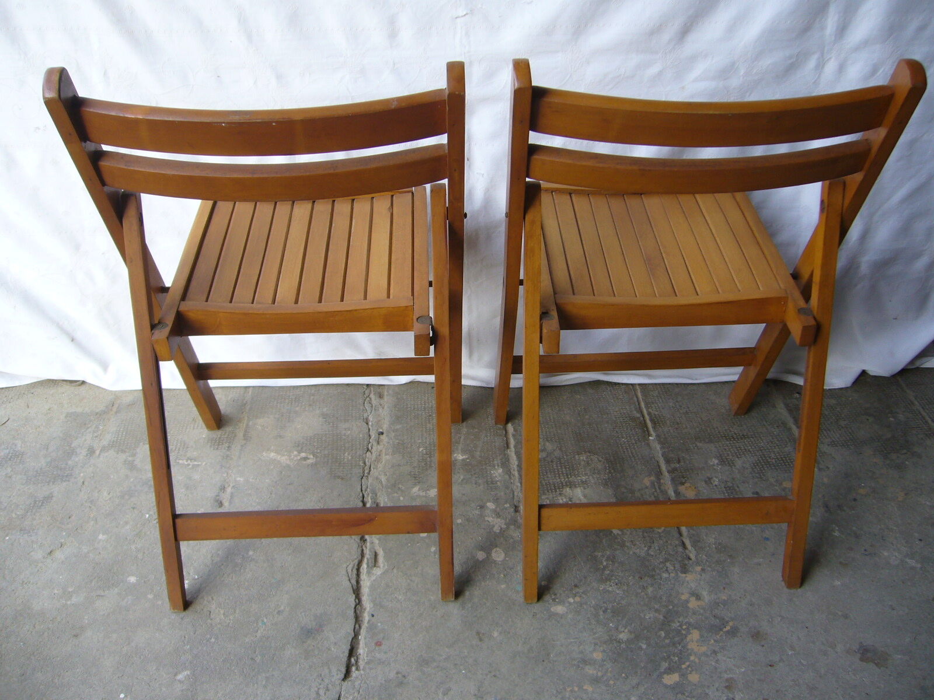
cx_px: 467
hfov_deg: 52.6
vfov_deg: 40.7
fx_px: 944
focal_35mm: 35
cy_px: 350
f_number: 2.8
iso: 80
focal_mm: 5.8
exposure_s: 1/50
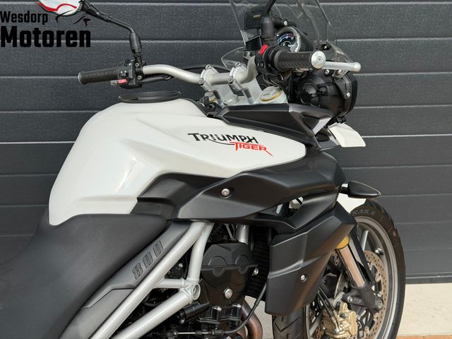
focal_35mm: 48
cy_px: 170
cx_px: 226
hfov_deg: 39.7
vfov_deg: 30.3
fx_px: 627
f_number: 1.78
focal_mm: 6.76
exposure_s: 1/2976
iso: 80
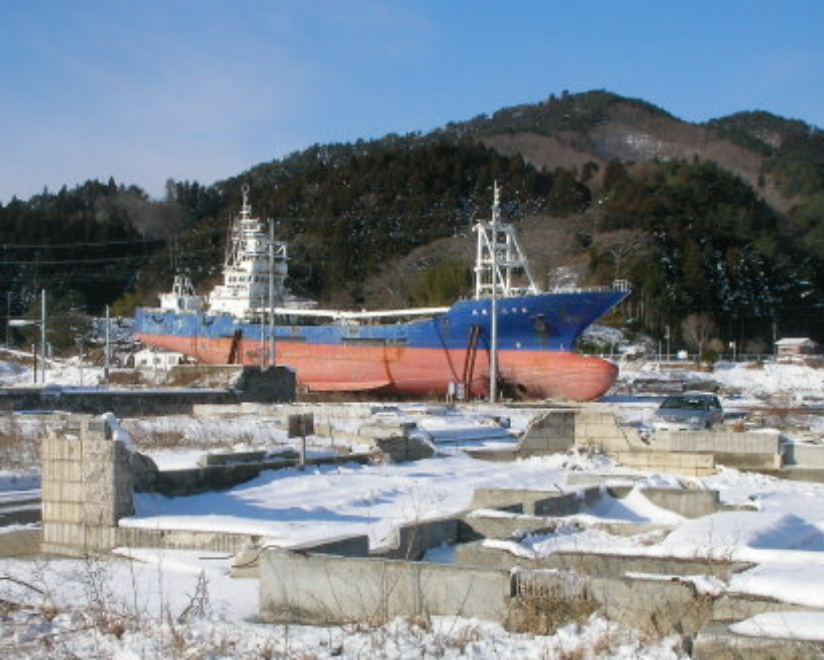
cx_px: 388
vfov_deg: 27.1
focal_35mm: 56
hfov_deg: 33.6
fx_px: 1366
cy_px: 359
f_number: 5.6
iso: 71
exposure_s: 1/473
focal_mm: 7.8
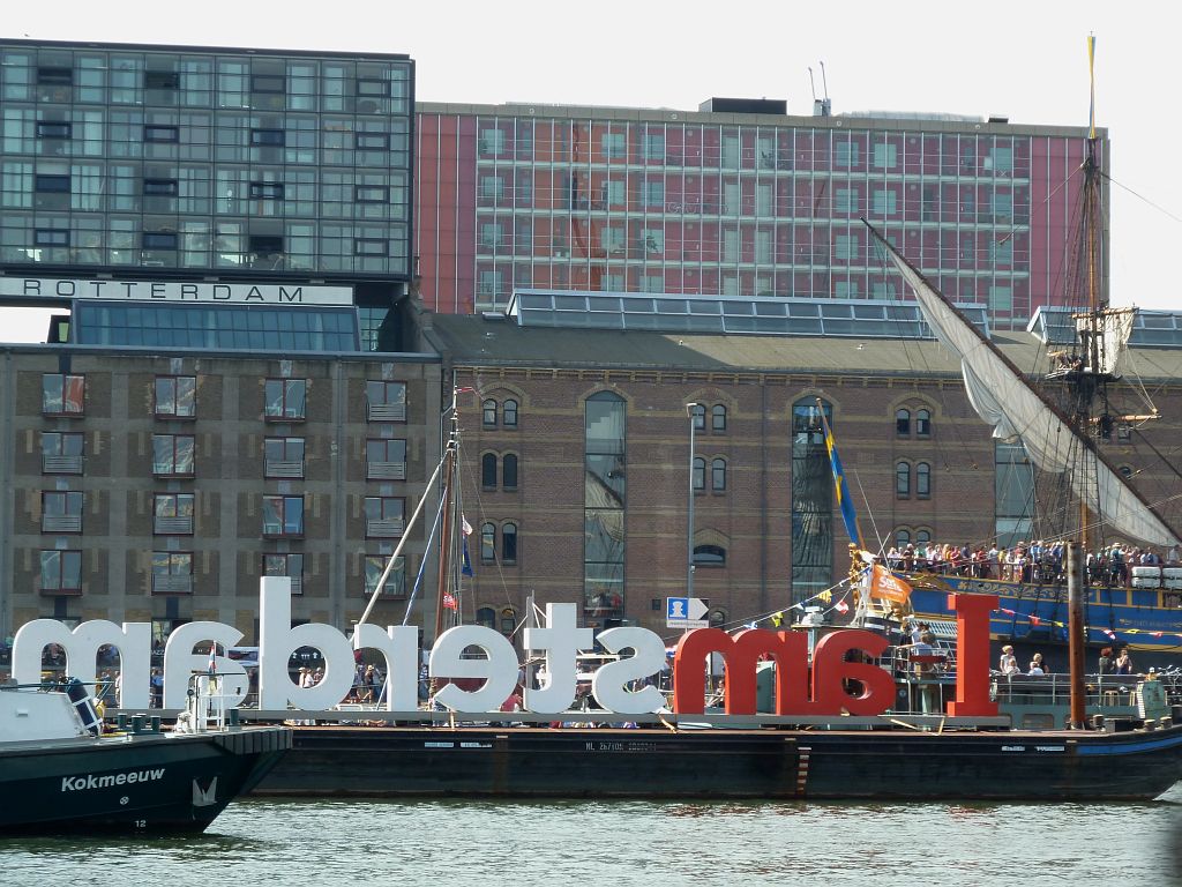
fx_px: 4678
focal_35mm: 137
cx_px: 591
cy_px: 444
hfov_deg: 14.4
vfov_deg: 10.8
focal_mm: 22.5
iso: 80
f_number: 4.5
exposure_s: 1/160
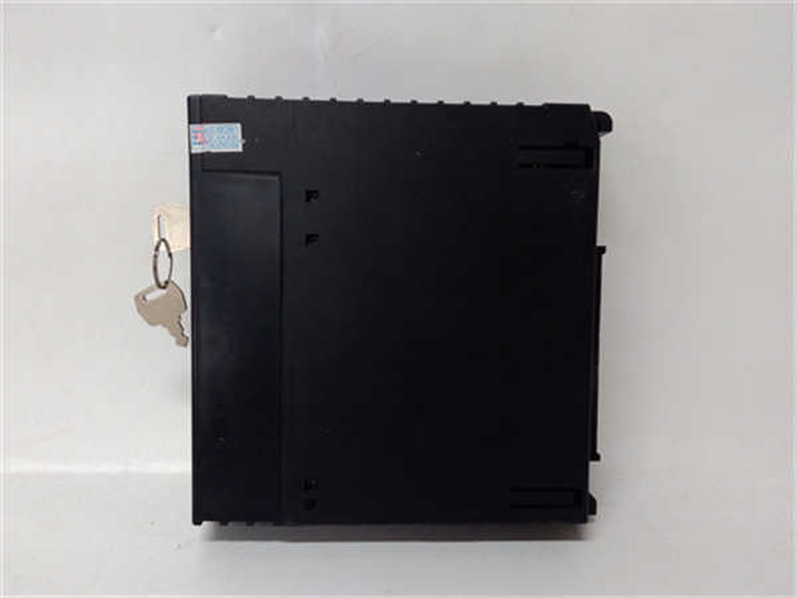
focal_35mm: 27
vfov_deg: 51.4
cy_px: 299
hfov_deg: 65.3
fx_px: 622
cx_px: 398
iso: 224
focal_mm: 3.79
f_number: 2
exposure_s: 1/33
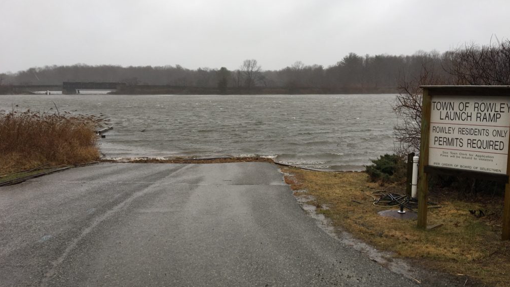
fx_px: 433
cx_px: 256
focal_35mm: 32
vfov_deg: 36.7
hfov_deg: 61.0
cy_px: 144
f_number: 2.2
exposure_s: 1/231
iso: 25
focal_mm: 4.15
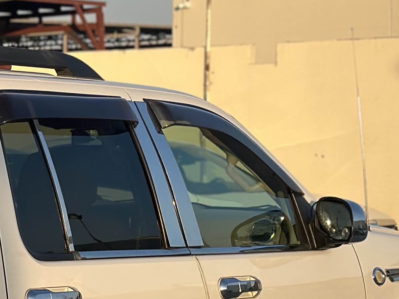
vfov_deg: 9.2
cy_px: 246
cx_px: -118
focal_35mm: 161
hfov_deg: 11.9
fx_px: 1856
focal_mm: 6.86
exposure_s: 1/3367
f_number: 1.78
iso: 80
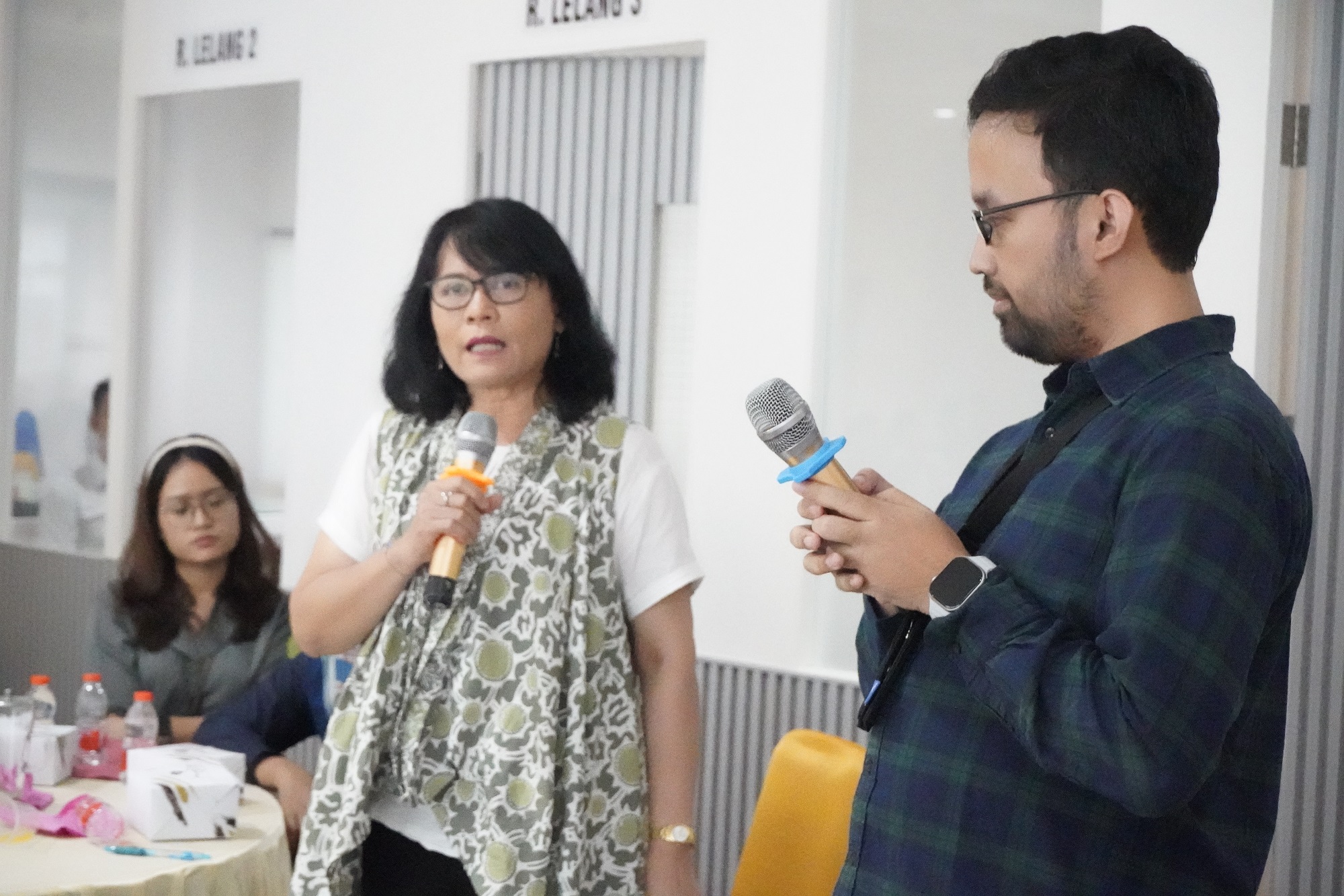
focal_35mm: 65
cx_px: 672
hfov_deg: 31.0
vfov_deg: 20.9
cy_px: 448
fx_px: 2426
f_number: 8
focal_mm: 65
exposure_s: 1/250
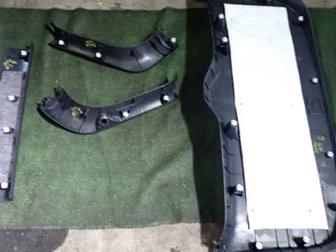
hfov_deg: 47.9
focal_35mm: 39
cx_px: 161
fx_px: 378
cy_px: 109
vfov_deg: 36.7
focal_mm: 5.4
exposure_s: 1/30
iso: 200
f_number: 2.3
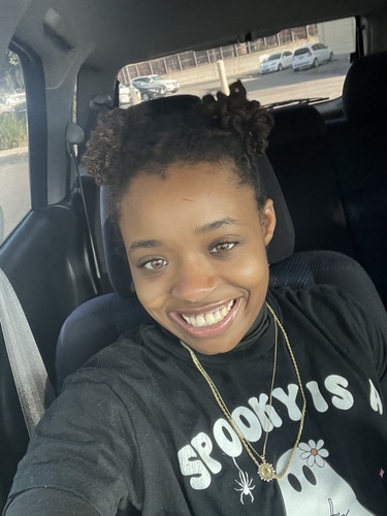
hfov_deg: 46.8
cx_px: 194
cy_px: 258
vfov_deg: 60.0
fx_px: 447
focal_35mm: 30
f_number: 2.2
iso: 160
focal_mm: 2.71
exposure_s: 1/60
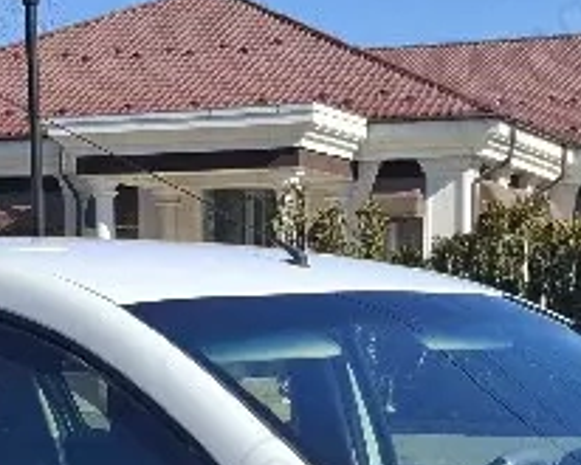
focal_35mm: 109
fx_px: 1875
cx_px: 200
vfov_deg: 13.4
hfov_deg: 17.6
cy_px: 682
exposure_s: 1/2500
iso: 50
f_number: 1.8
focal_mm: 5.54
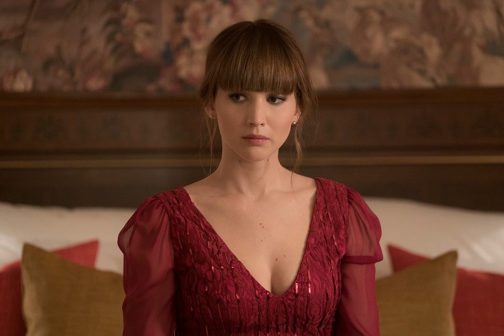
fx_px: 2801
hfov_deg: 10.3
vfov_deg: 6.9
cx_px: 252
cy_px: 168
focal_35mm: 200
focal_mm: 200
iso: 4000
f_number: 4
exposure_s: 1/100
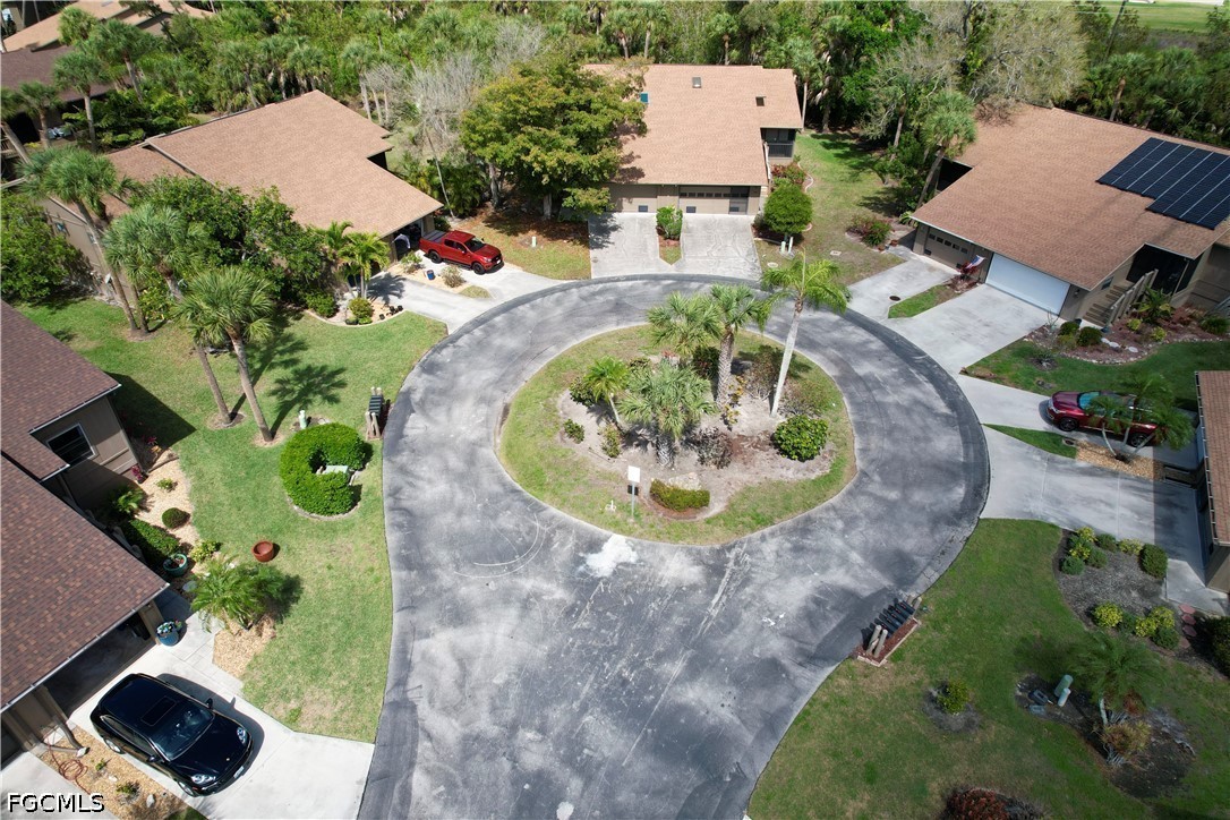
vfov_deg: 57.2
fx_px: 752
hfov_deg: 78.6
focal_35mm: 22
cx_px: 615
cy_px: 410
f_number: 2.8
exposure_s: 1/2000
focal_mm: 8.38
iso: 120
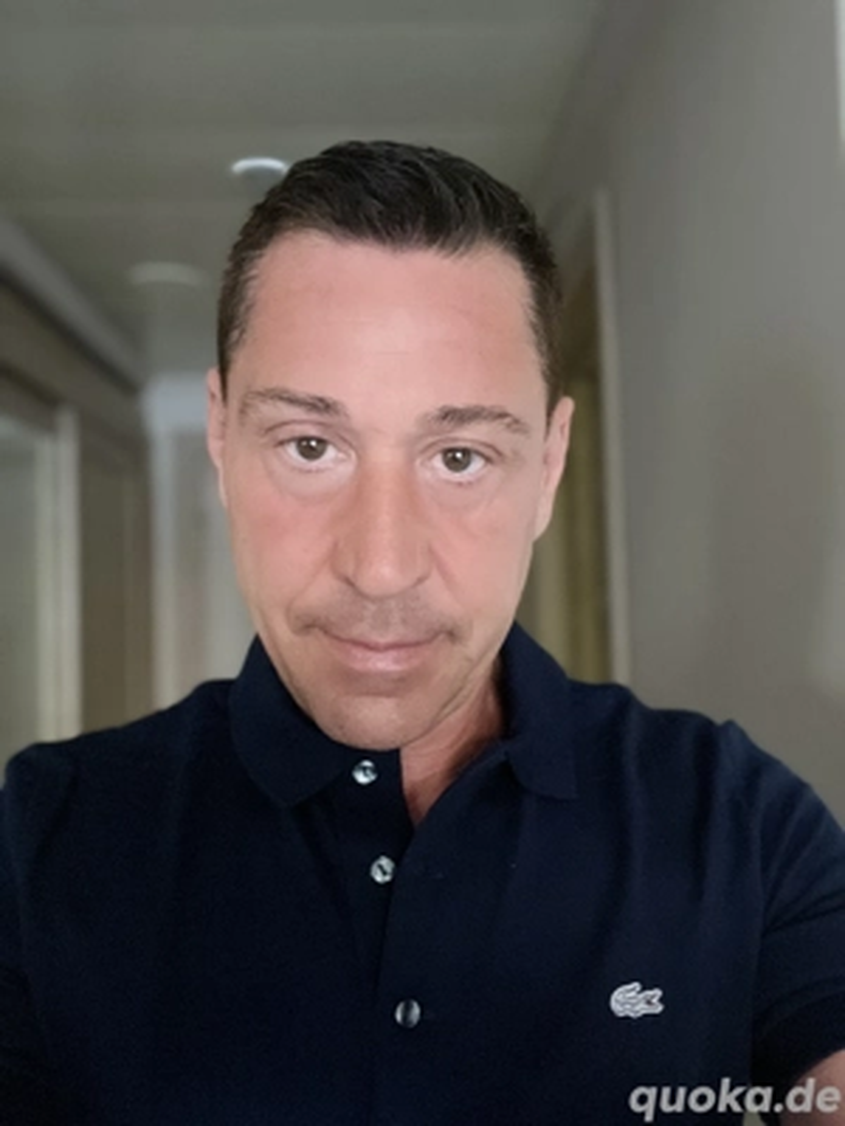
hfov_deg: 46.8
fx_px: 976
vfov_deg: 60.0
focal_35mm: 30
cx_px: 422
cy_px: 563
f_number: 2.2
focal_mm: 2.71
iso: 800
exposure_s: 1/15
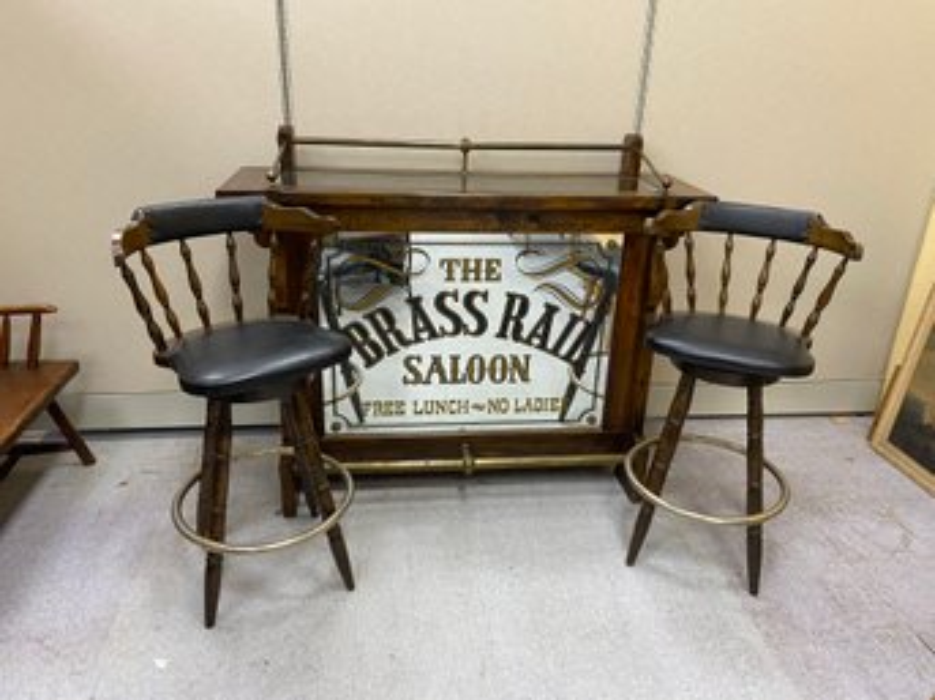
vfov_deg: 53.0
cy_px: 350
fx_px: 702
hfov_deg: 67.3
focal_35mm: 26
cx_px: 468
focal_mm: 4.25
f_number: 1.8
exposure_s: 1/60
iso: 80
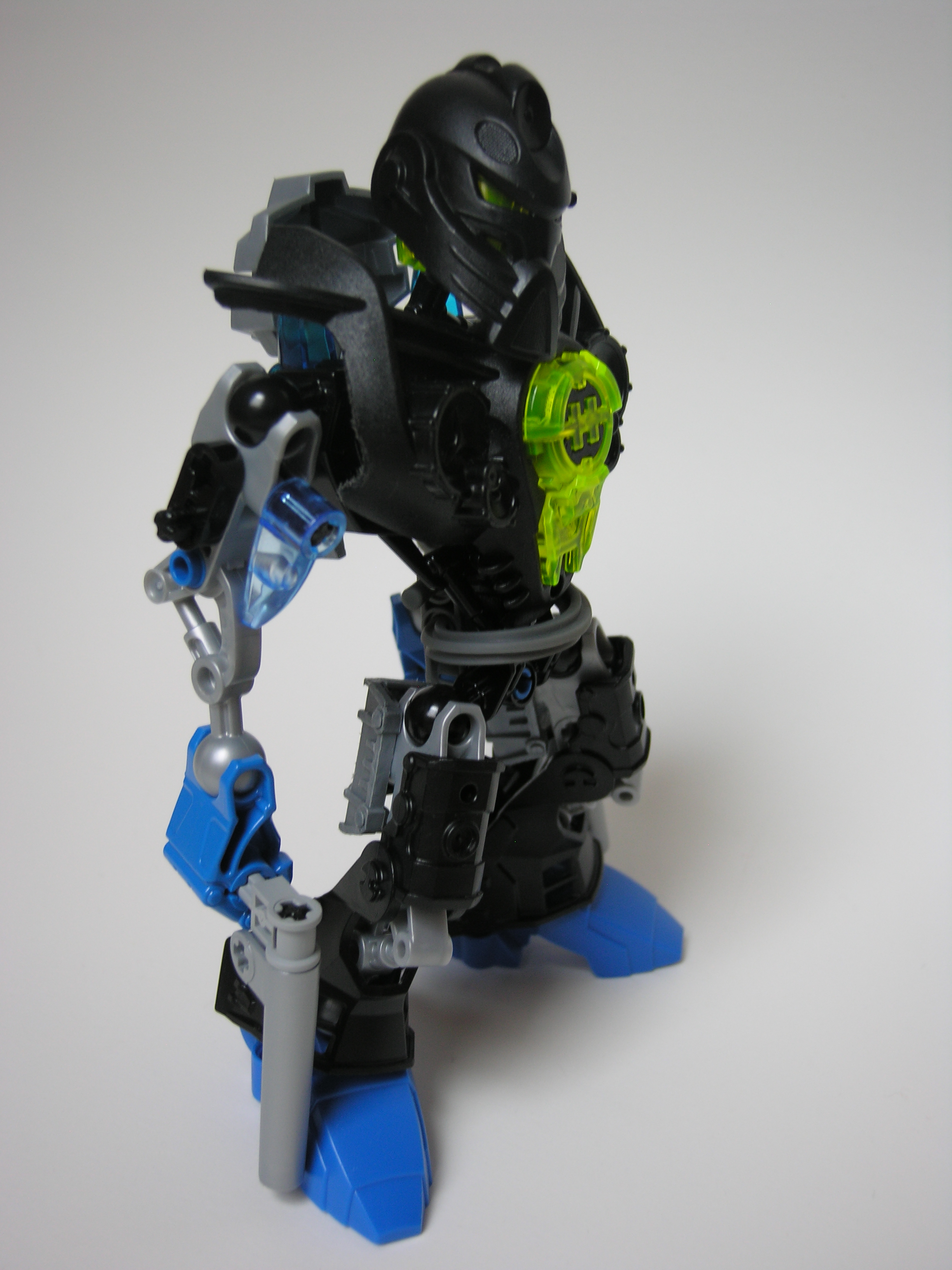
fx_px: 1430
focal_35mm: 39
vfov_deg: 47.9
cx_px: 476
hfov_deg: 36.8
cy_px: 635
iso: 50
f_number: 3.2
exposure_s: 1/4.9
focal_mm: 10
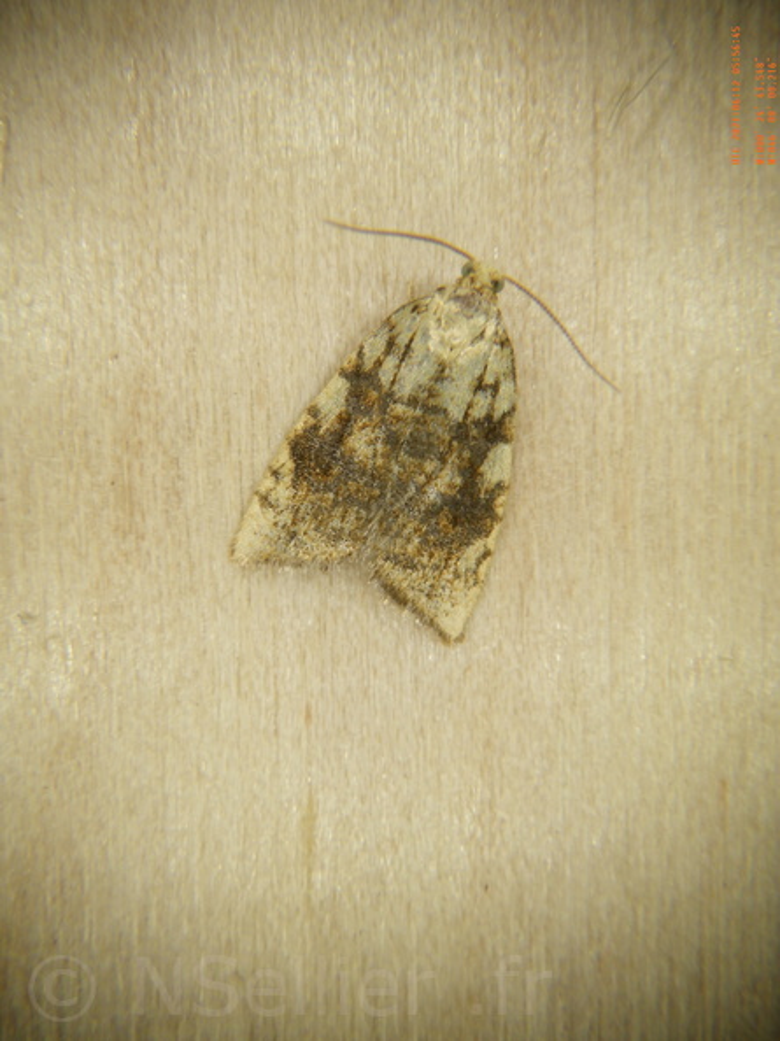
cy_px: 520
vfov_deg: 54.0
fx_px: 1022
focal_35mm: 34
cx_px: 390
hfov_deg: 41.8
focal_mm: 6.1
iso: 125
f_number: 4.6
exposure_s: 1/1500
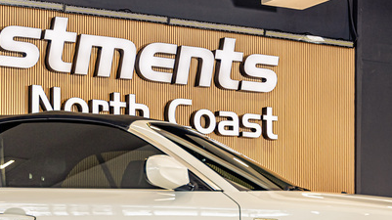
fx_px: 1278
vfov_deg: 9.6
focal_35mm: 123
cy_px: 300
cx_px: 176
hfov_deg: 17.4
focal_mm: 46
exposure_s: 1/160
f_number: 3.5
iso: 250
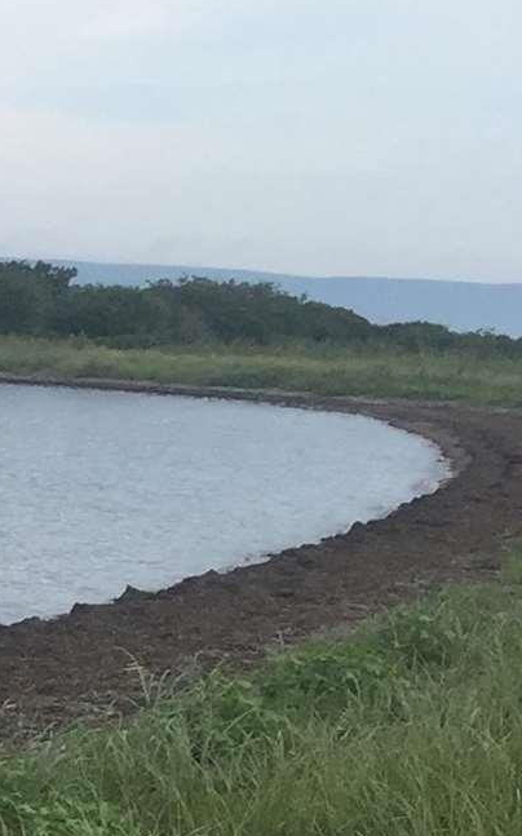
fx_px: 3325
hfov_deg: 7.7
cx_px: -1101
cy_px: 965
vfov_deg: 14.0
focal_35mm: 146
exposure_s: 1/1319
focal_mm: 4.15
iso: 32
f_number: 2.2
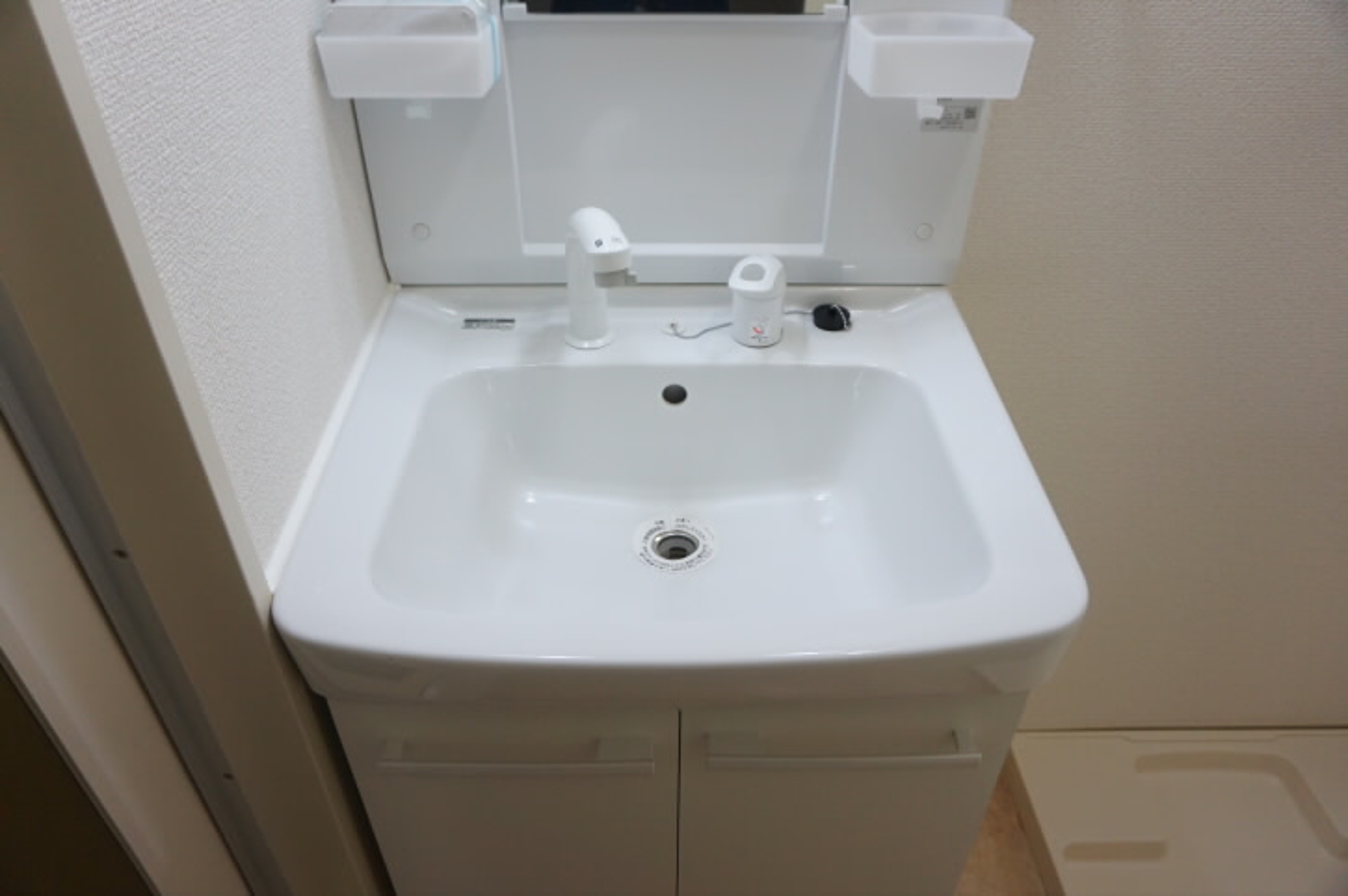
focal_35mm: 24
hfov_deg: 73.8
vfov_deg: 53.0
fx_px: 898
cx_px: 674
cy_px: 448
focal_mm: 16
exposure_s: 1/160
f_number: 4
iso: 800
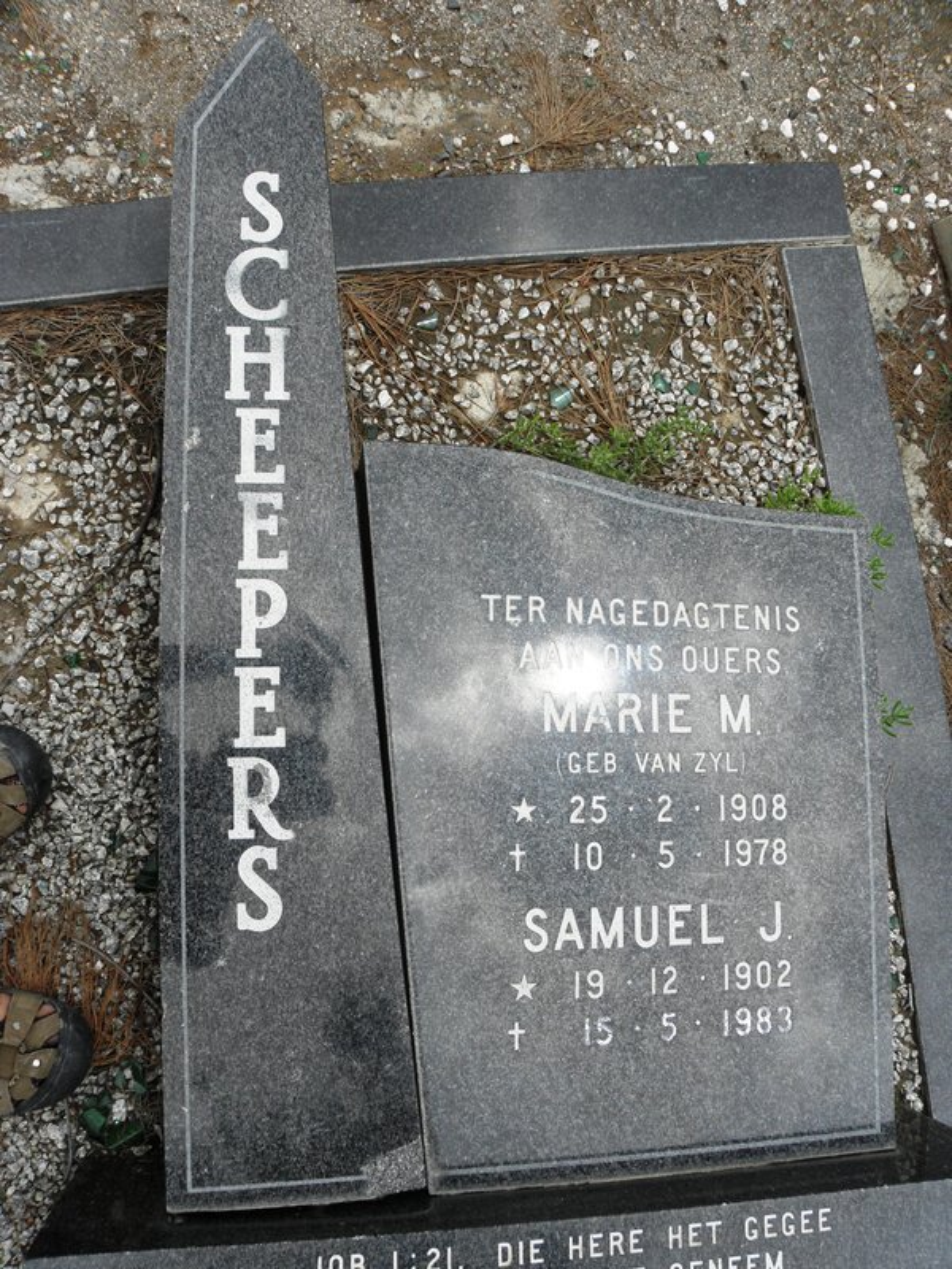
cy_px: 634
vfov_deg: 67.3
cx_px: 476
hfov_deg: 53.1
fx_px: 953
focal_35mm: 26
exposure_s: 1/320
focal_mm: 4.6
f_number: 5.6
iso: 64
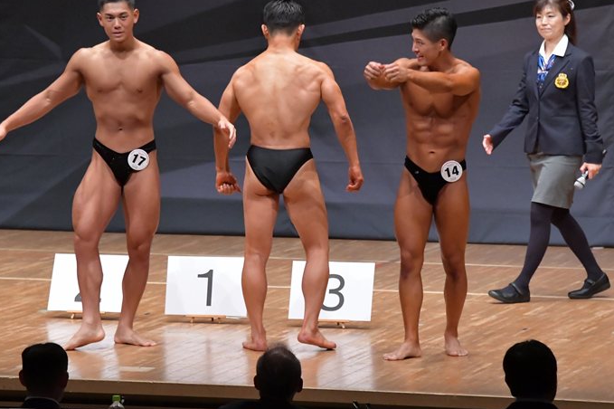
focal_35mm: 274
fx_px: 4671
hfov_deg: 7.5
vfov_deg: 5.0
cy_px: 183
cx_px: 287
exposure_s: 1/400
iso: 8000
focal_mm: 160
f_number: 5.6
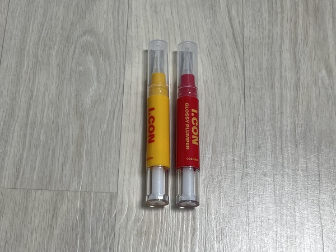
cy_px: 126
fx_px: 252
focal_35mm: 26
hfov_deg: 67.3
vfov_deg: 53.1
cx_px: 168
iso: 80
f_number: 1.6
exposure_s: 1/120
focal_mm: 4.2
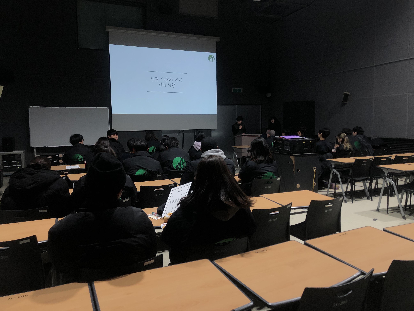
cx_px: 207
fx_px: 335
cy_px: 156
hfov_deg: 63.4
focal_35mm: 28
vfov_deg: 49.7
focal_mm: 3.99
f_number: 1.8
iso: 40
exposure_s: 1/24
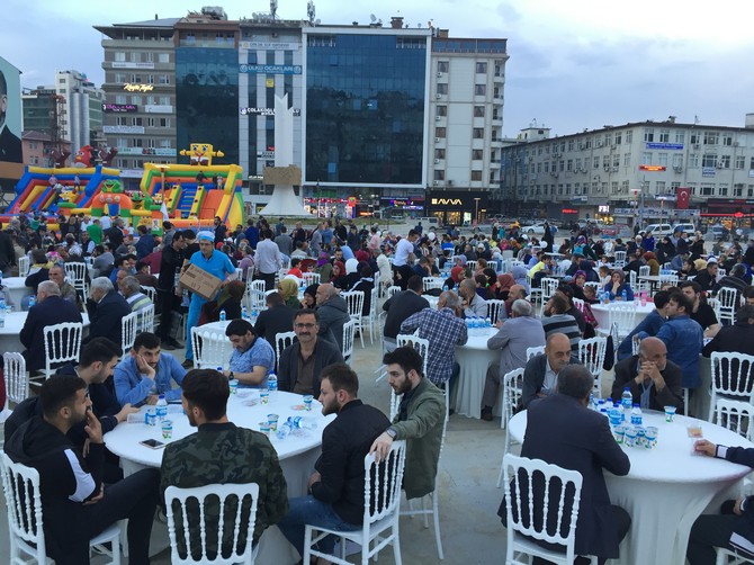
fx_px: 631
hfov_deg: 61.7
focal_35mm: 29
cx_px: 377
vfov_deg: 48.2
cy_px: 282
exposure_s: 1/33
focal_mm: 4.15
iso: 32
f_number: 2.2
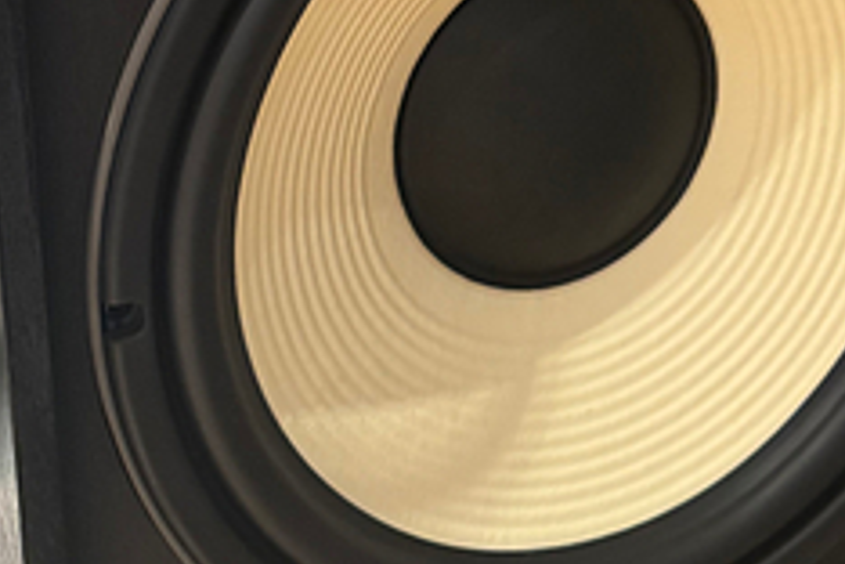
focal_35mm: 80
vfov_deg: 15.4
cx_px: 710
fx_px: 1878
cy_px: -351
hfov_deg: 24.8
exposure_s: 1/60
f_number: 1.78
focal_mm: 6.76
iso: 800
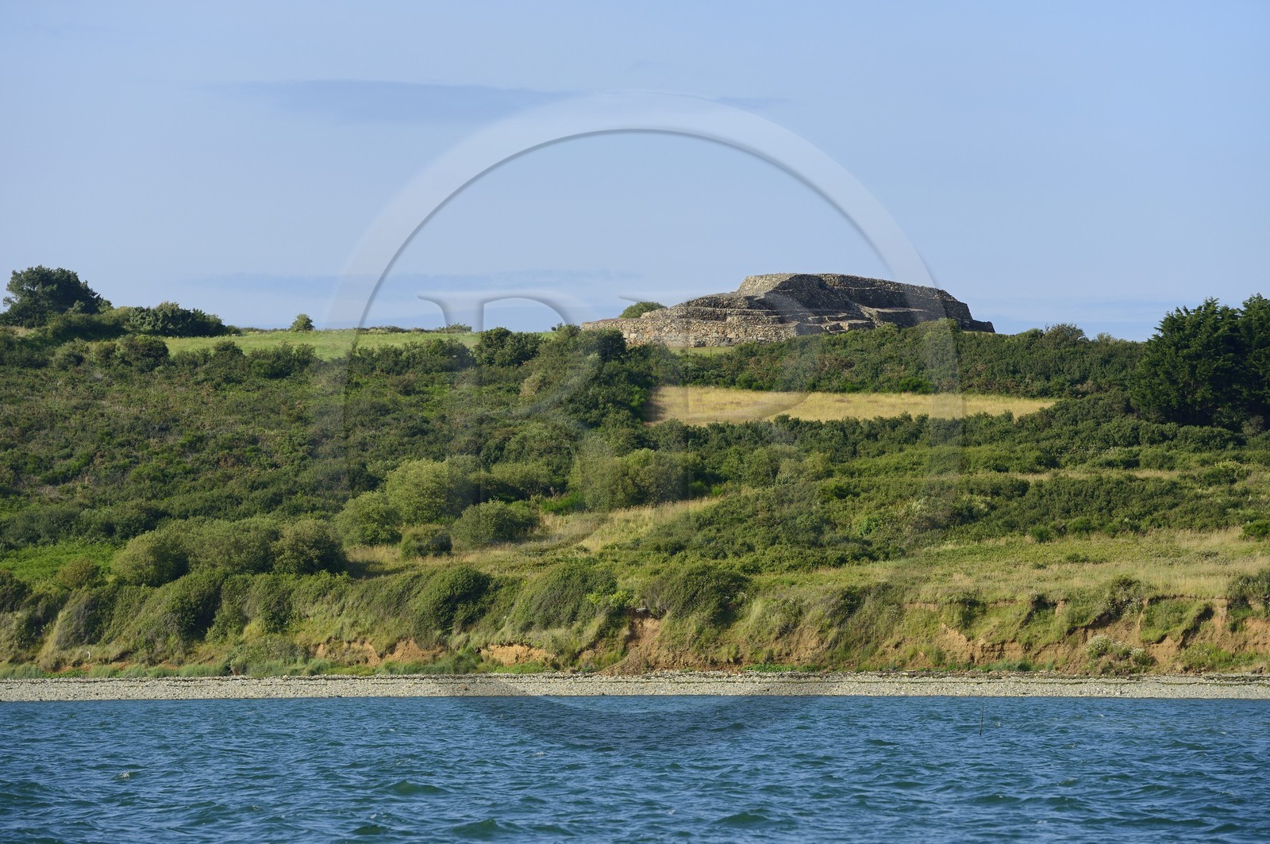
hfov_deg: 11.8
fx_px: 6168
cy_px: 422
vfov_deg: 7.8
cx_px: 635
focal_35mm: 175
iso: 400
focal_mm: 175
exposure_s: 1/1250
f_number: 7.1
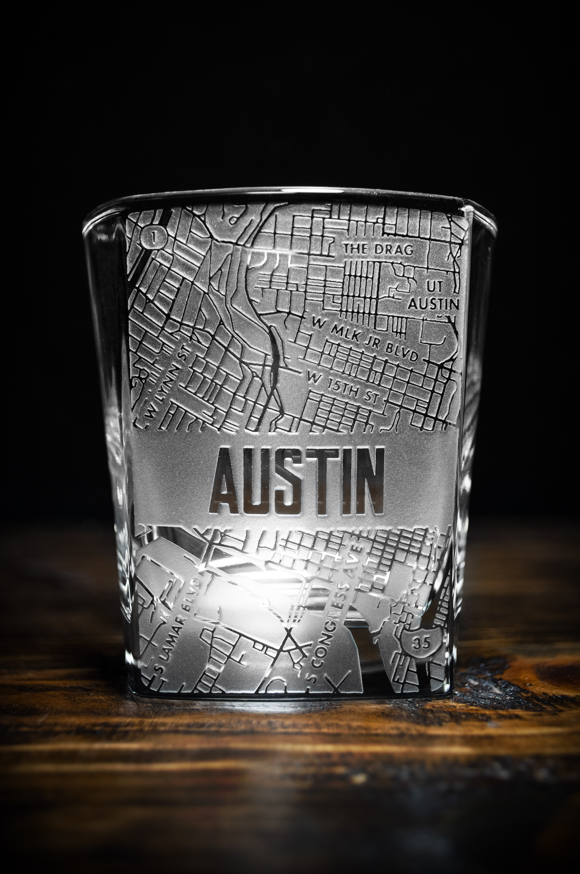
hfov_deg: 28.0
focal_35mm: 48
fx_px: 1163
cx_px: 290
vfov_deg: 41.2
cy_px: 437
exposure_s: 1/80
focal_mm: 32
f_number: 4.8
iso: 400
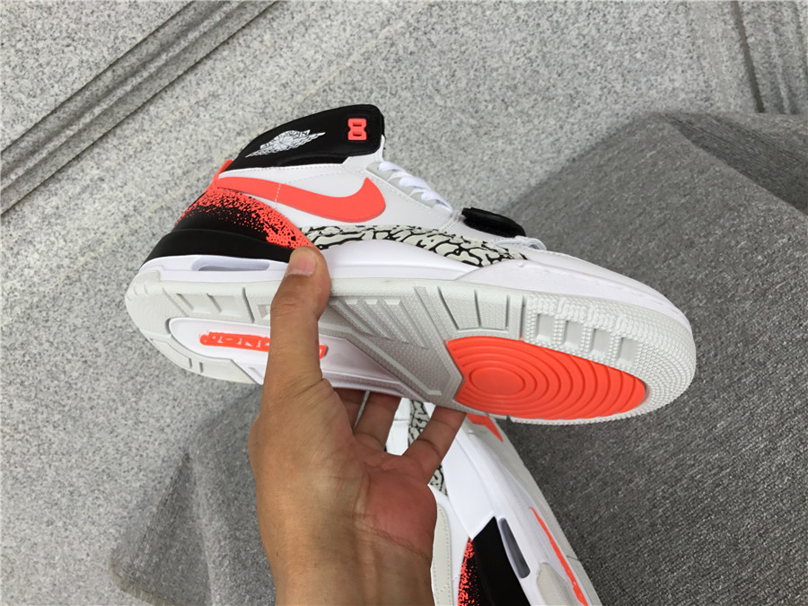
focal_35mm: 31
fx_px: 724
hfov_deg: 58.4
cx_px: 404
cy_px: 303
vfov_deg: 45.4
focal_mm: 3.3
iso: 25
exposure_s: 1/114
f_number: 2.4
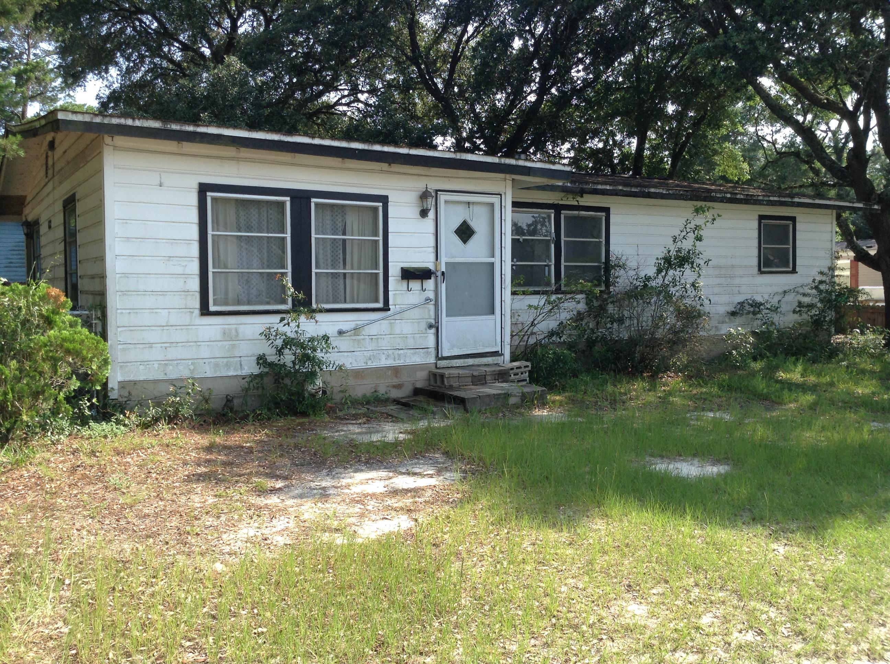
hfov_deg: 55.4
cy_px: 332
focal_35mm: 33
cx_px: 445
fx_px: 847
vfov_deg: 42.8
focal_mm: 3.3
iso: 25
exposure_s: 1/343
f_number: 2.4
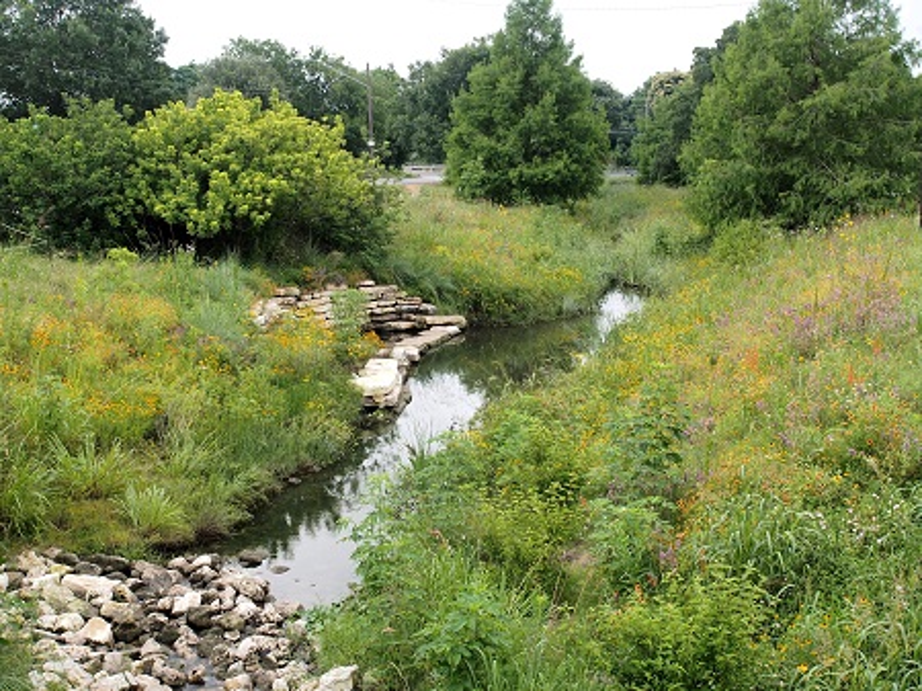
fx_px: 1171
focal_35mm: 44
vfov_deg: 32.8
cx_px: 461
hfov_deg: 43.0
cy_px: 346
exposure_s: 1/200
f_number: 5.6
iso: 200
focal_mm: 22
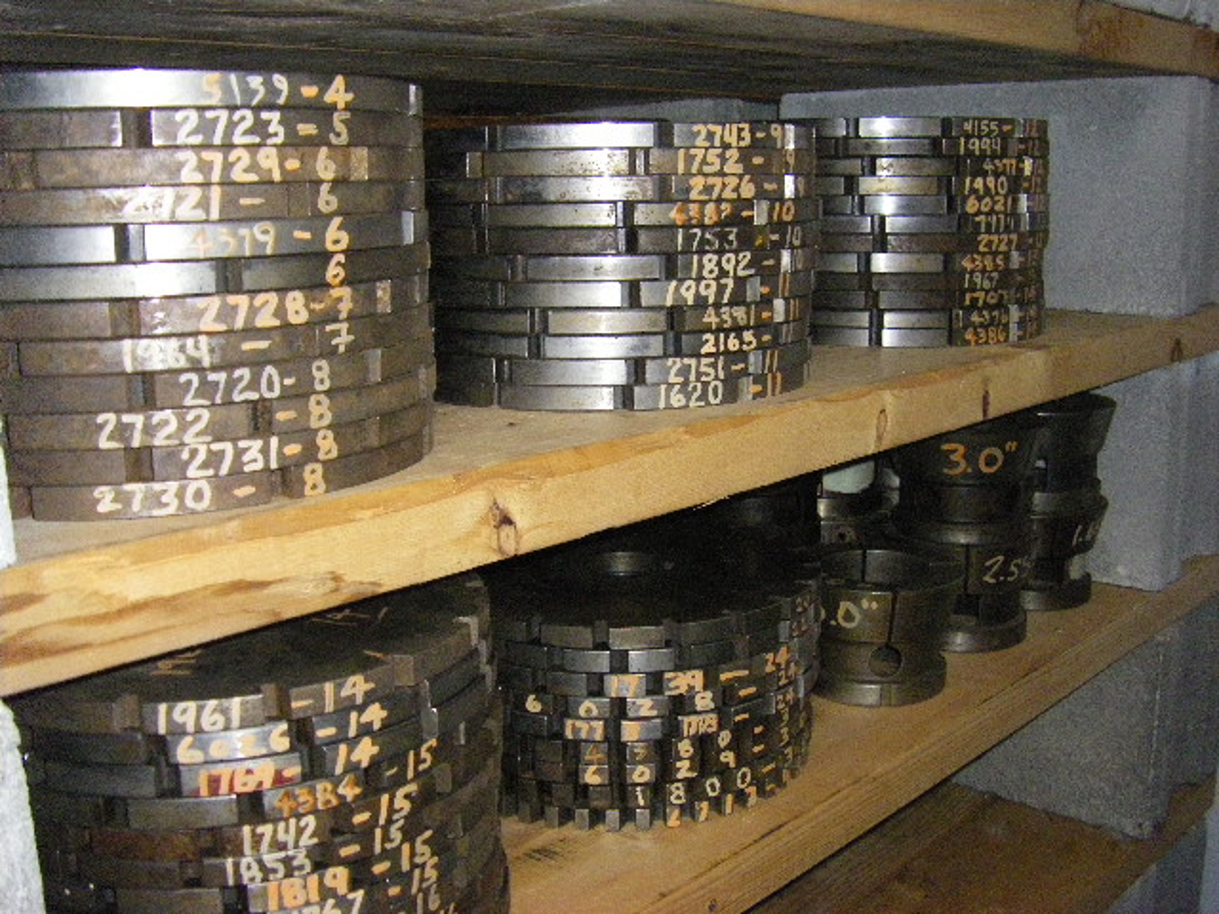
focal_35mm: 38
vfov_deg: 37.7
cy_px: 457
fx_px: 1338
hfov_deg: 49.0
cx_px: 610
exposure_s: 1/50
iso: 800
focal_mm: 6.3
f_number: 3.5
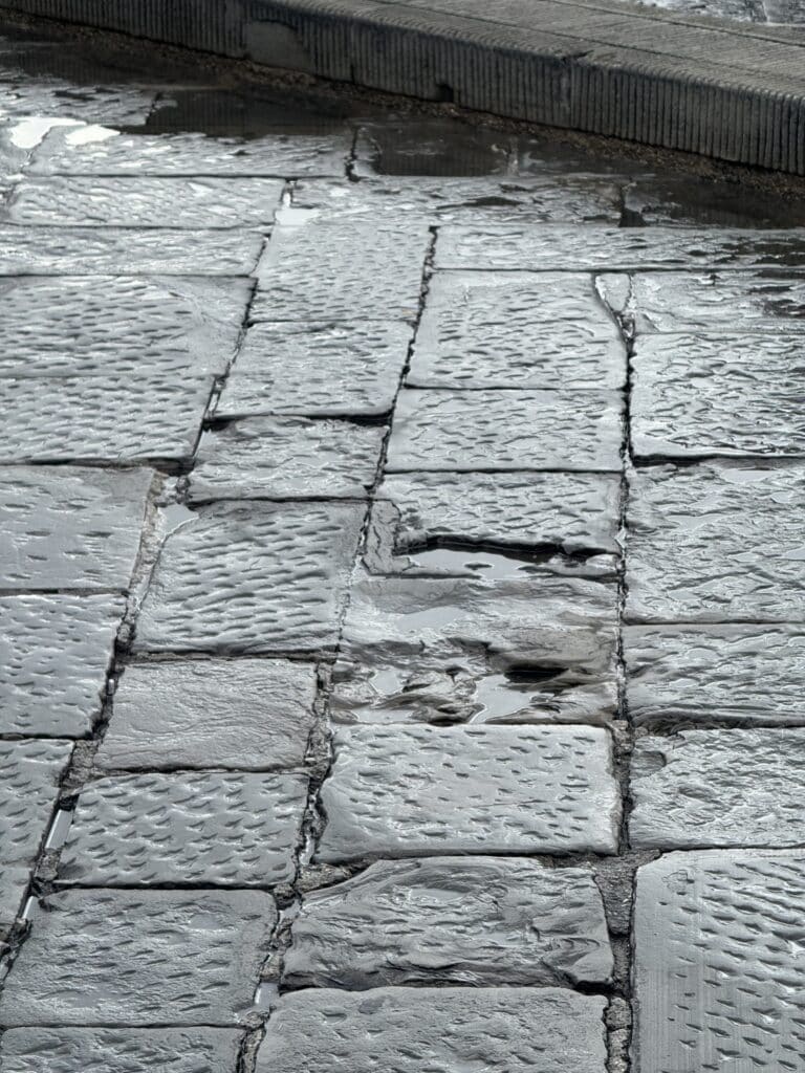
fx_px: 3721
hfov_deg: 12.3
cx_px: 402
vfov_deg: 16.4
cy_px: 536
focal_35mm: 120
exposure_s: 1/264
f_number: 2.8
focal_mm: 15.66
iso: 50
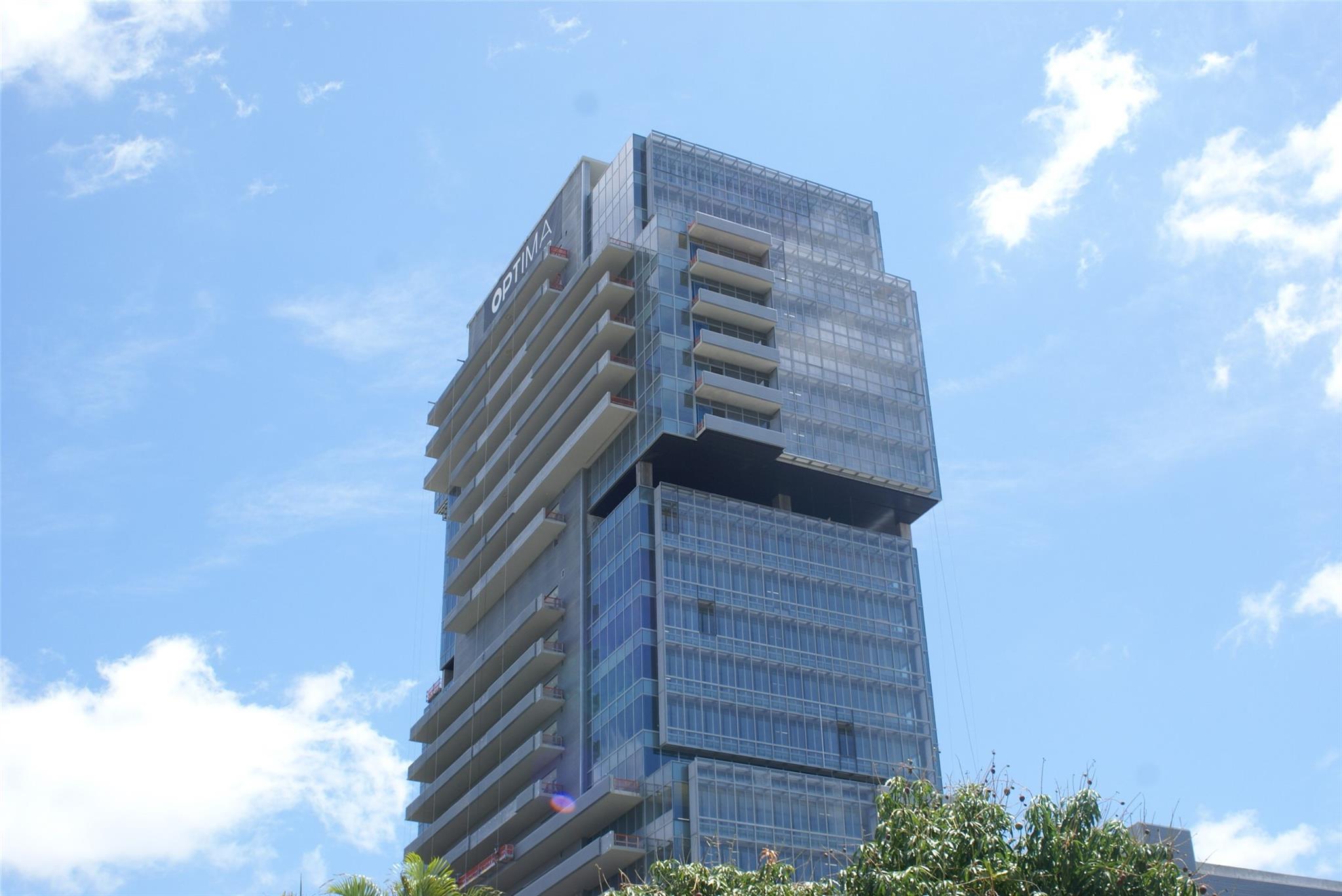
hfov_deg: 46.4
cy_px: 448
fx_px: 1566
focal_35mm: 42
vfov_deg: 31.9
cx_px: 671
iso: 100
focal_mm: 28
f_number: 10
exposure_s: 1/160
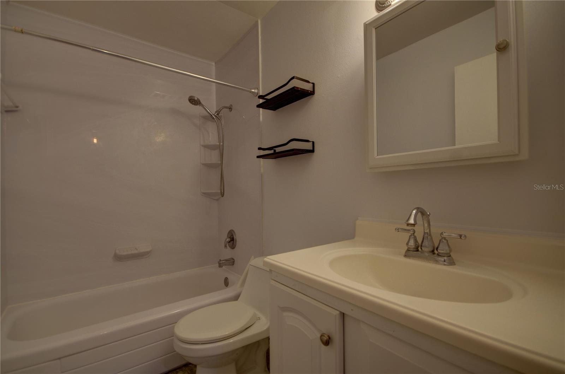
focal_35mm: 16
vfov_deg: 73.4
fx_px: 250
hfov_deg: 96.9
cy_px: 187
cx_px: 282
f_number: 4
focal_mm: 11
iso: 200
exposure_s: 1/25
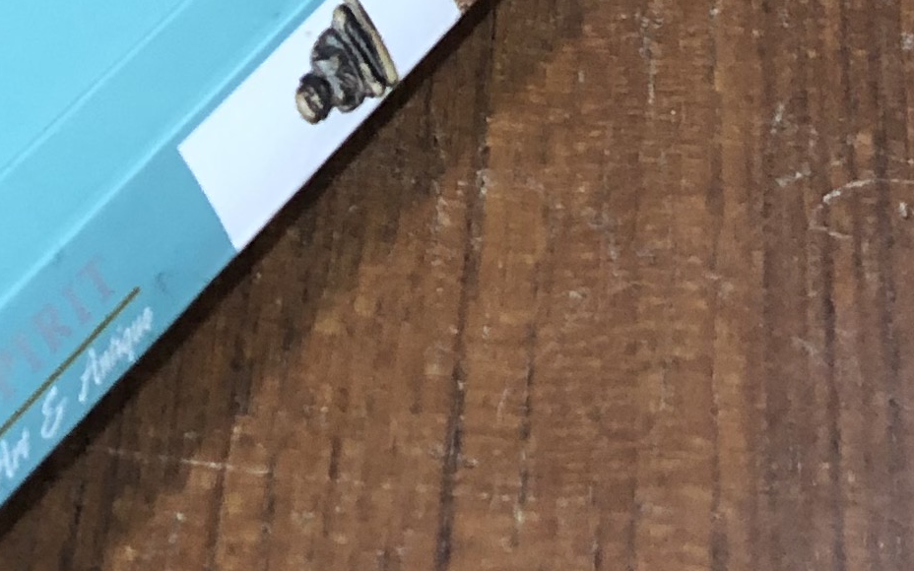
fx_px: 3213
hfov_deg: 15.3
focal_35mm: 129
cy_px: -405
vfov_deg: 9.7
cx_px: -337
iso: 64
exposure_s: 1/15
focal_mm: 3.99
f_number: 1.8
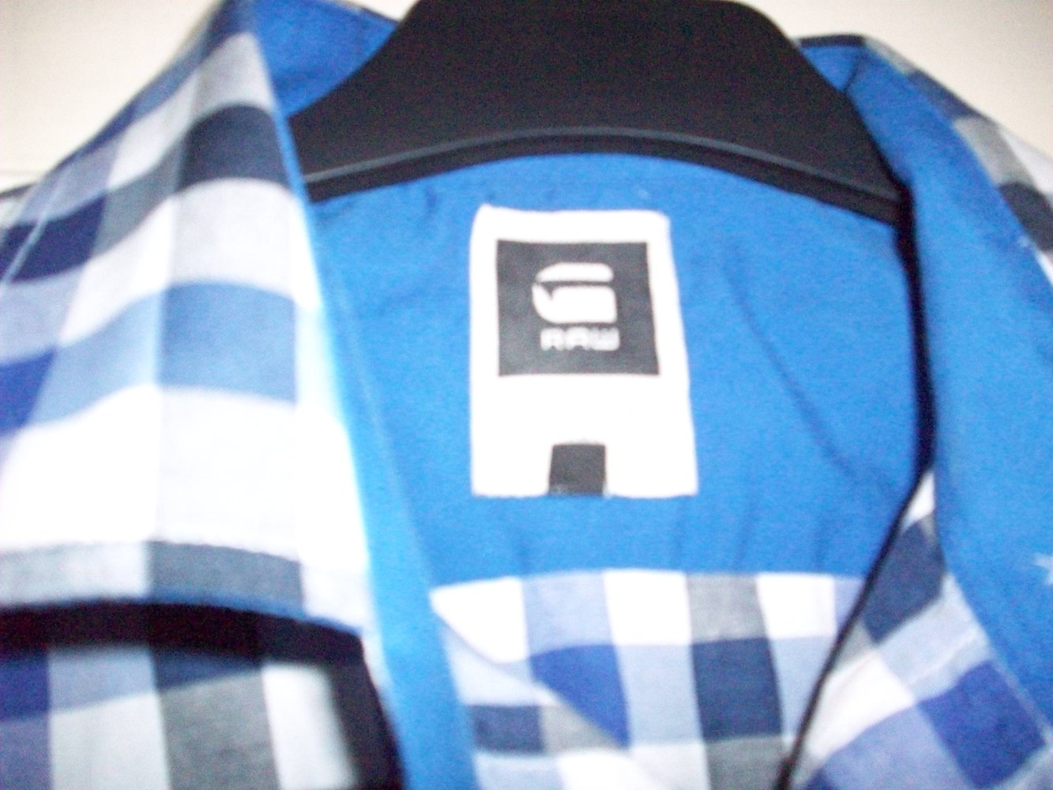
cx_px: 526
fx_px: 1126
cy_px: 395
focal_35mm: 37
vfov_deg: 38.7
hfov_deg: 50.1
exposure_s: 1/128
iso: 800
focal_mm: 6.2
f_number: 2.8
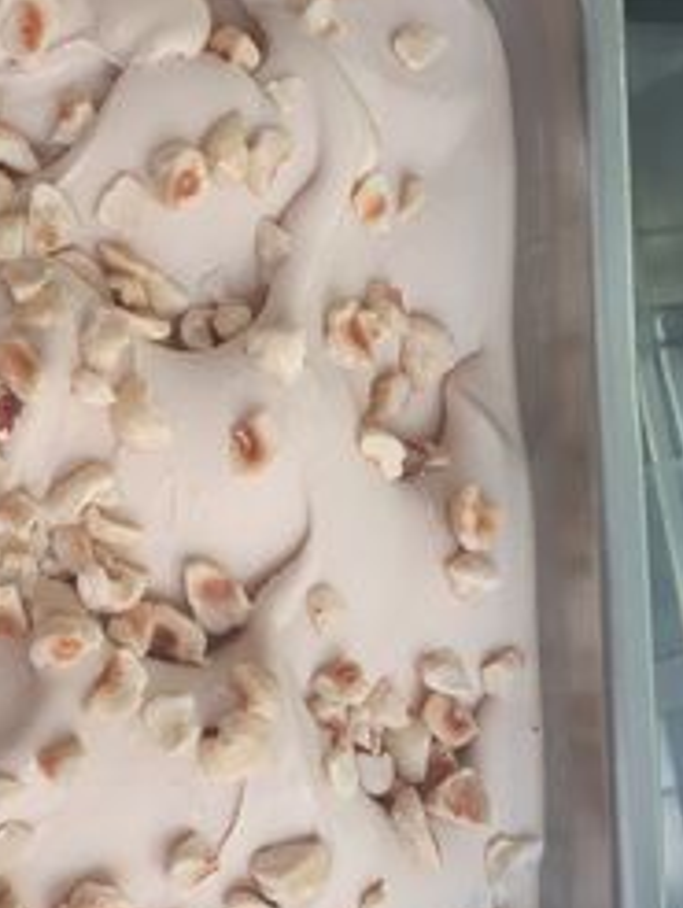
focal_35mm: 45
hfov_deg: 31.3
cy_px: 539
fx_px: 1182
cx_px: 129
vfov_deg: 41.9
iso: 64
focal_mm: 4.32
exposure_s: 1/100
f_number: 2.4
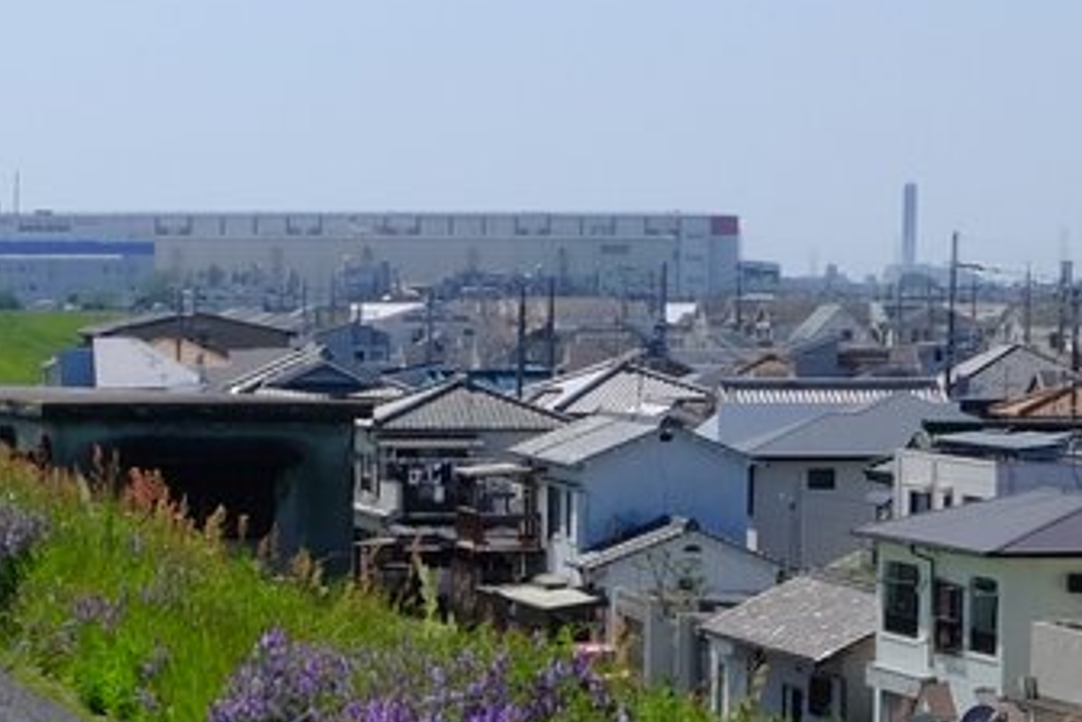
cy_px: 949
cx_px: -361
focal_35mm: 181
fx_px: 5440
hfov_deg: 11.1
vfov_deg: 7.5
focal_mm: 25.4
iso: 400
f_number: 9
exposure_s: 1/680
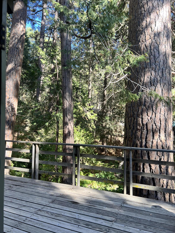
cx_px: 88
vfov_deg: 67.3
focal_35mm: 26
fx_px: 175
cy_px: 116
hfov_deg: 53.1
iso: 40
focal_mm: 5.7
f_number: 1.5
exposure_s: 1/165
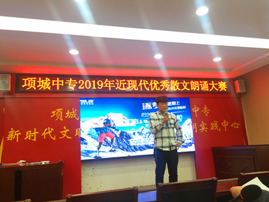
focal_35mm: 29
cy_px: 101
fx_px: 225
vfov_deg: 48.2
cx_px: 134
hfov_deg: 61.7
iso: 50
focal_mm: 4.15
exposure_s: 1/33
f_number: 2.2
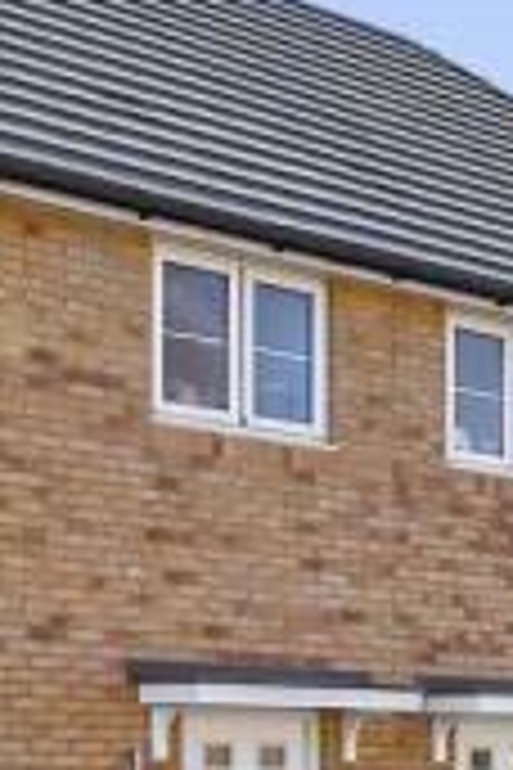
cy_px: 799
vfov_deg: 21.7
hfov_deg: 11.8
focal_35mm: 90
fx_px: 1924
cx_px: 1292
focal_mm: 10
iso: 320
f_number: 8
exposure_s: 1/2000
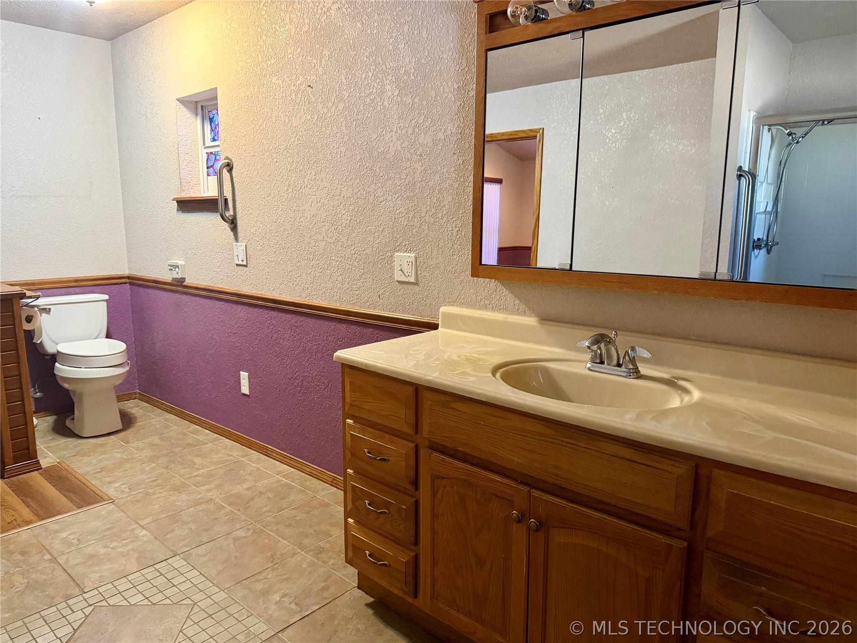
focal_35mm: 24
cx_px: 428
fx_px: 594
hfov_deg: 71.6
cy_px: 322
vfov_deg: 56.8
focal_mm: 6.76
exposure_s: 1/60
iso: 800
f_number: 1.78
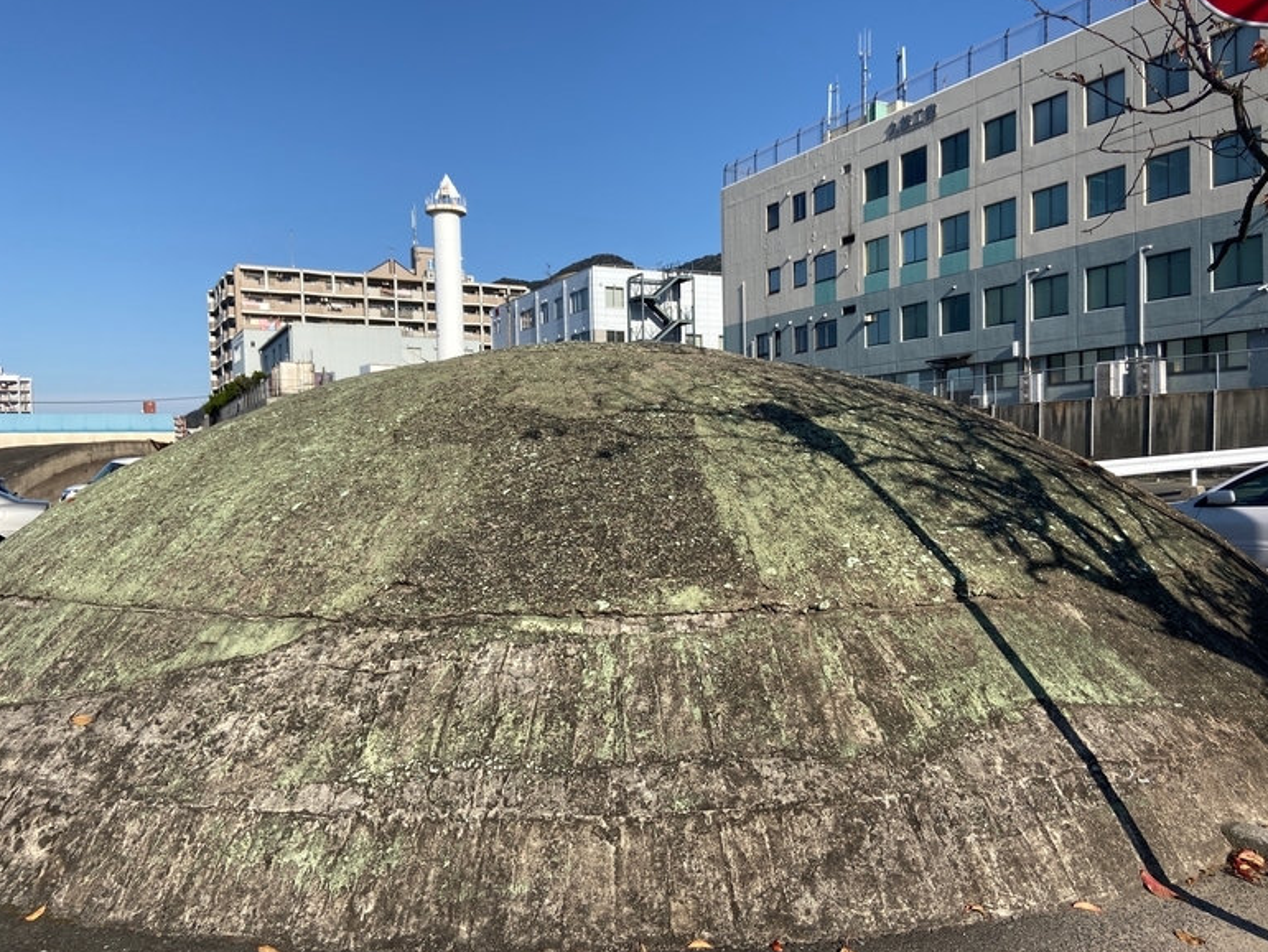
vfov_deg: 51.4
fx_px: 989
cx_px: 654
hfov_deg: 65.3
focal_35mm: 27
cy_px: 483
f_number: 1.8
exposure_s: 1/3509
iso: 32
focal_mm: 4.25
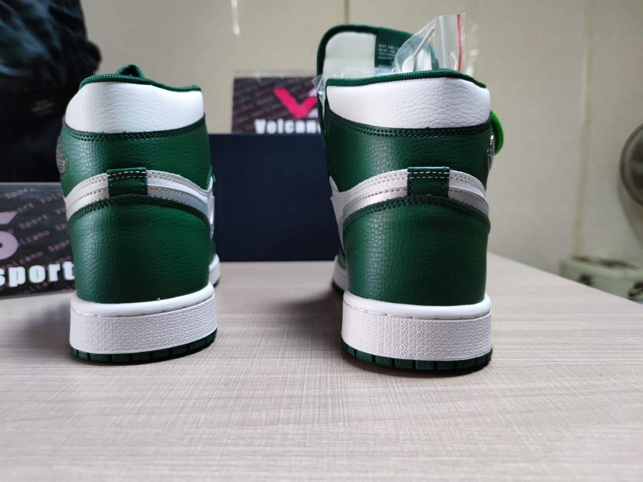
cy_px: 241
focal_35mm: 24
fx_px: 446
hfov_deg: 71.6
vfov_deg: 56.8
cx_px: 322
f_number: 1.69
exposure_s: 1/77
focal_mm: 6.72
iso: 361
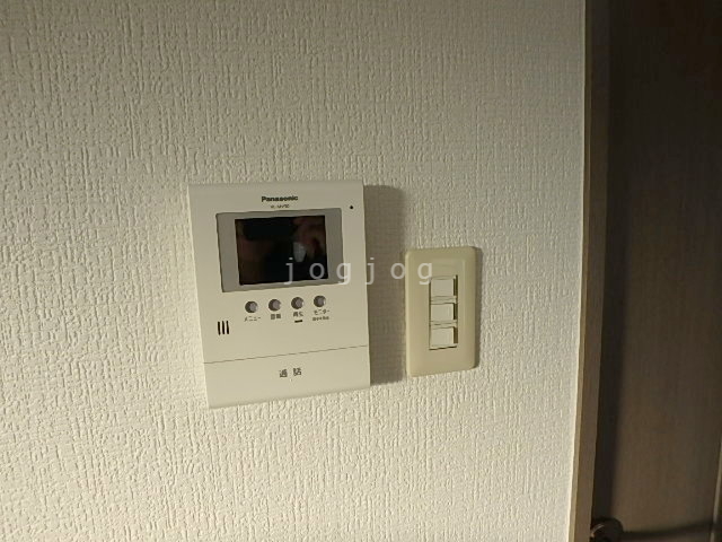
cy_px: 271
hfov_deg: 79.0
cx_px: 361
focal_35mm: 21
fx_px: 438
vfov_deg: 63.4
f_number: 3.5
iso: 125
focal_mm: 3.7
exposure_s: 1/250
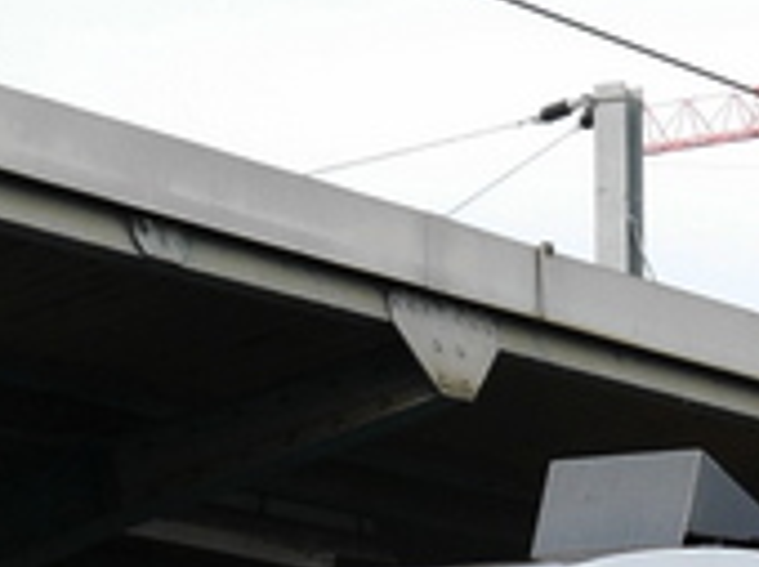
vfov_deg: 5.4
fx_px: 5890
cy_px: 1272
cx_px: 942
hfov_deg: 7.3
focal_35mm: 269
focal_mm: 19
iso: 160
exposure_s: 1/160
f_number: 5.6
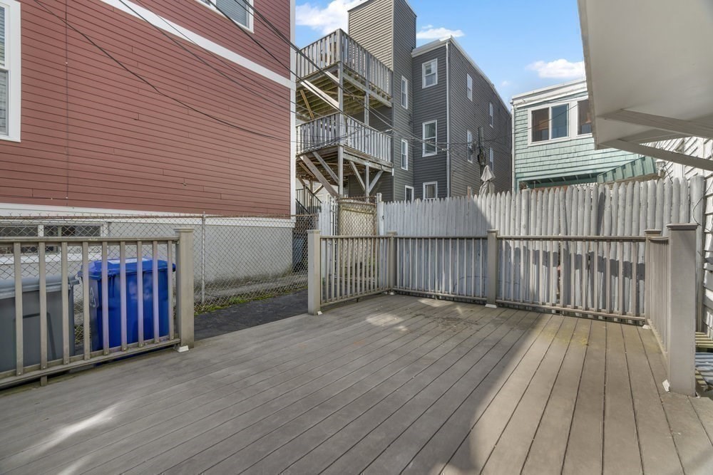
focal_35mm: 16
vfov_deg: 73.8
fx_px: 317
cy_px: 238
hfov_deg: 96.7
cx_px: 356
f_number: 9
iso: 320
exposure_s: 1/80
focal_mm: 16
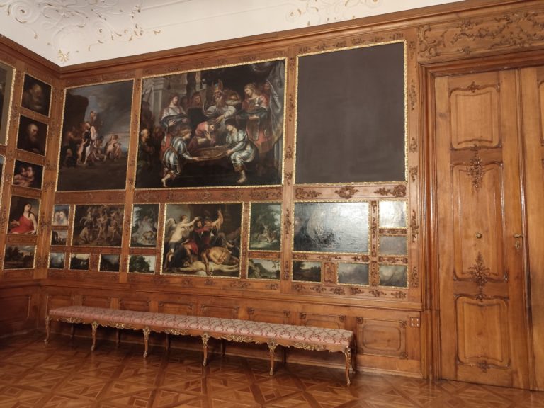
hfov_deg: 73.9
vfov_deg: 58.9
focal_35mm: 23
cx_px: 272
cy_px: 204
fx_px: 361
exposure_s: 1/20
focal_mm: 6.19
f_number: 1.65
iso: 1250
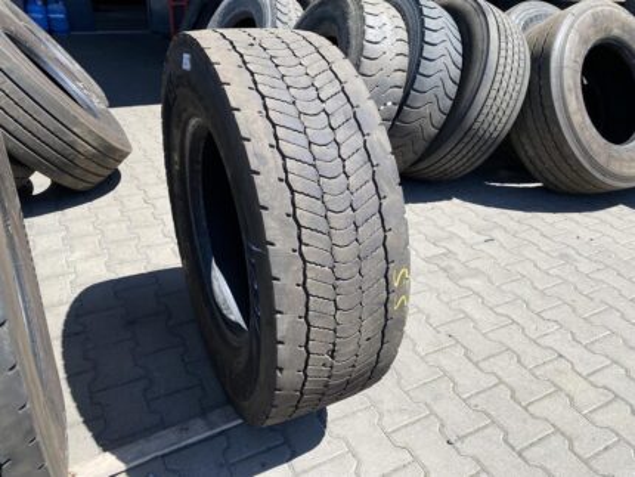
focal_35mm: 26
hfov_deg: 67.3
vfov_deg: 53.1
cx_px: 318
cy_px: 238
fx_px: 477
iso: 32
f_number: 1.8
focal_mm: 4.25
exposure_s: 1/1429
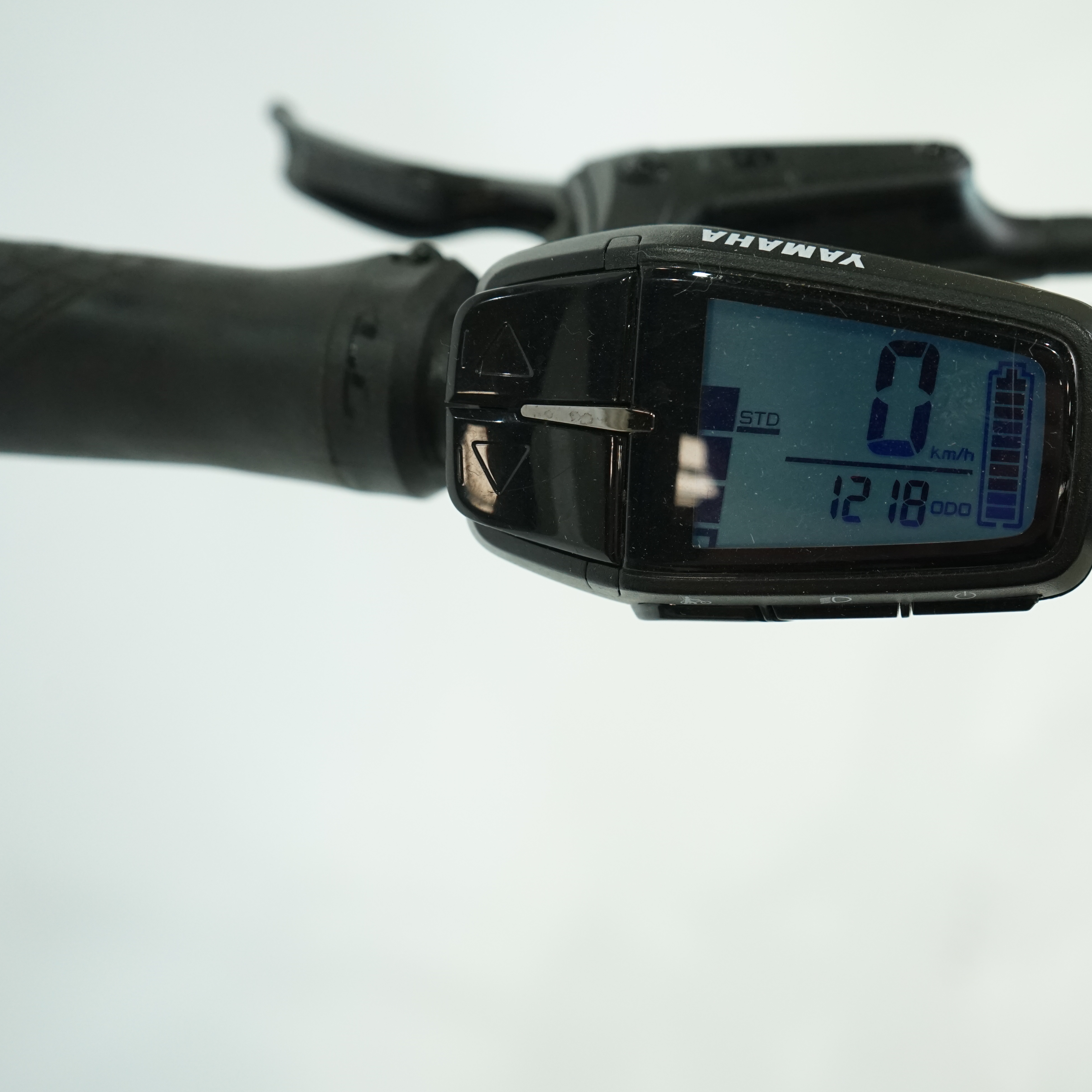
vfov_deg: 39.2
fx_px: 1535
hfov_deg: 38.1
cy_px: 551
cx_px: 828
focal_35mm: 43
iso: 1600
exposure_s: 1/200
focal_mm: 33
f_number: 5
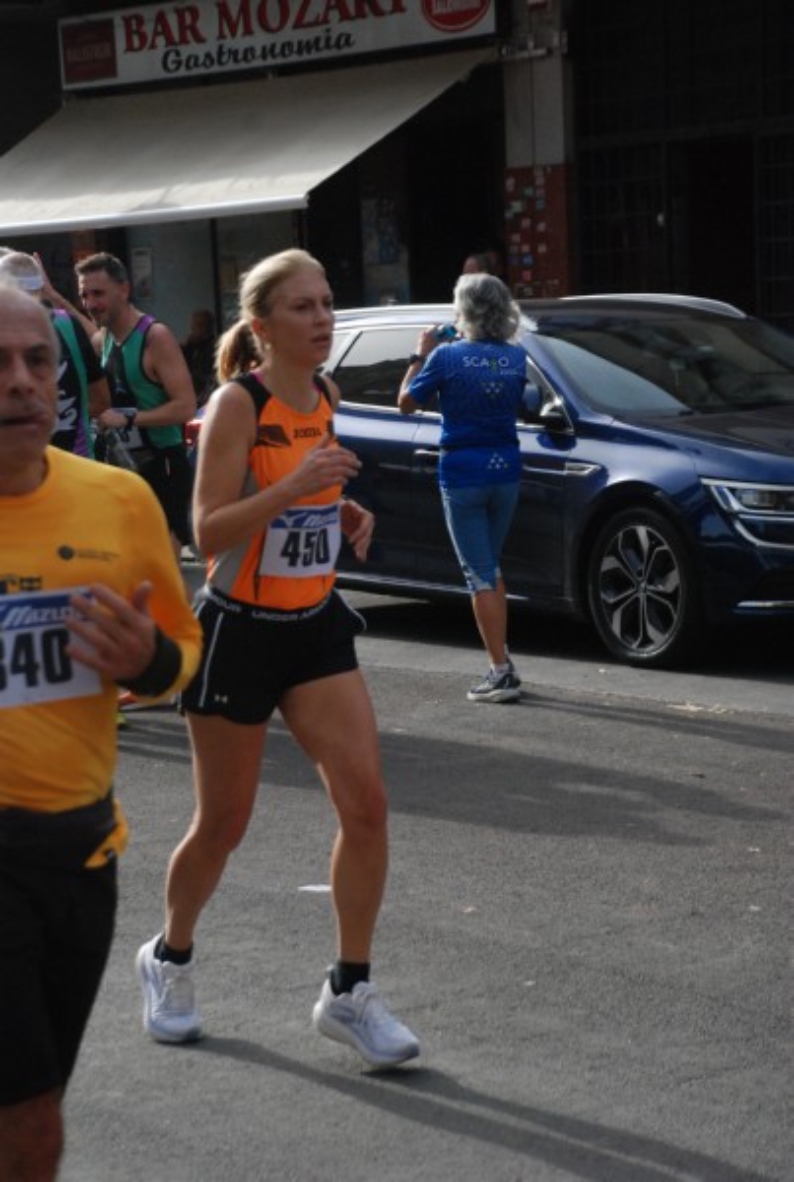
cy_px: 591
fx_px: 3258
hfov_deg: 13.9
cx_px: 397
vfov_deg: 20.6
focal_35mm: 99
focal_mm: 66
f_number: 5.6
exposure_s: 1/1250
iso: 1000
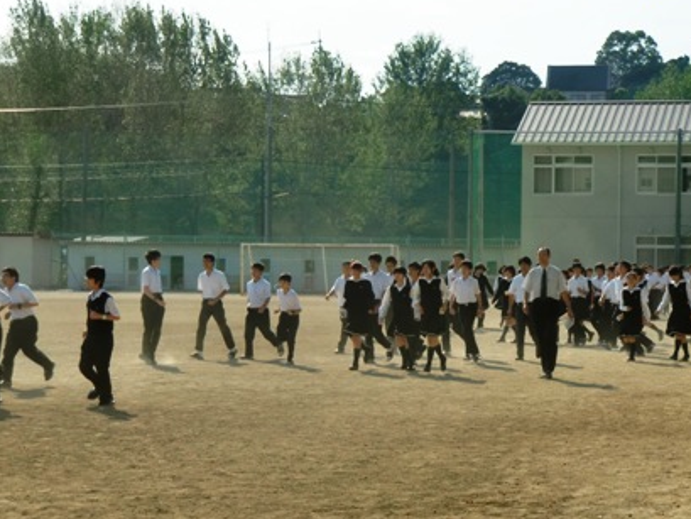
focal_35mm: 115
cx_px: 365
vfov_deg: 12.9
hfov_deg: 17.1
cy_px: 238
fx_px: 2296
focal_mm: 18.8
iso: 64
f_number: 5
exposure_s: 1/640
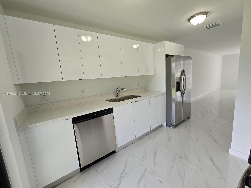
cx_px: 126
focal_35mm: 13
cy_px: 94
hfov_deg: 106.2
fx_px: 94
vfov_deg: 89.9
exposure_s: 1/60
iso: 64
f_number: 2.2
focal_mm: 2.2
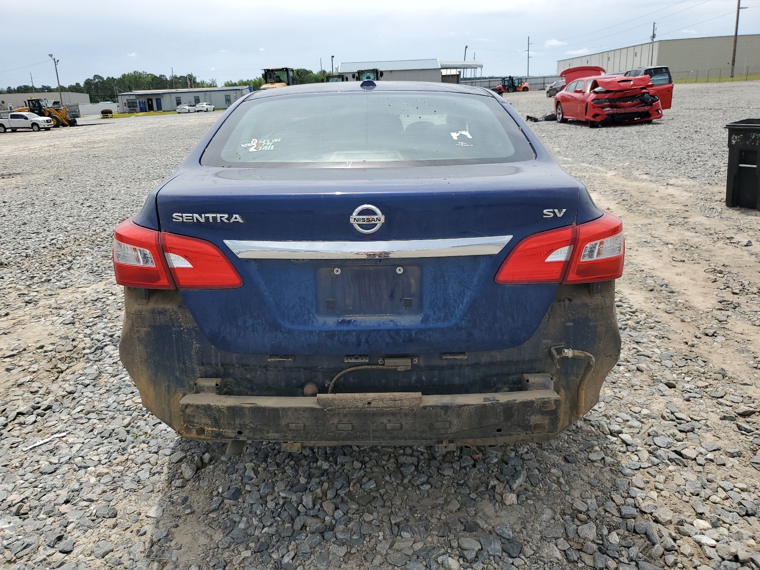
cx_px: 380
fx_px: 571
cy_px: 285
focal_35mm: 26
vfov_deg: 53.1
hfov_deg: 67.3
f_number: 1.5
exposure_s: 1/3333
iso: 50
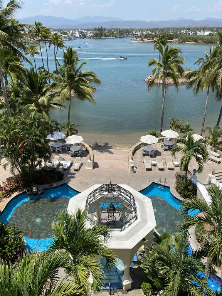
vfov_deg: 67.3
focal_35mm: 26
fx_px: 222
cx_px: 111
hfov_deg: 53.1
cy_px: 148
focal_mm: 4.25
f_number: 1.8
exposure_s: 1/3205
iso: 32
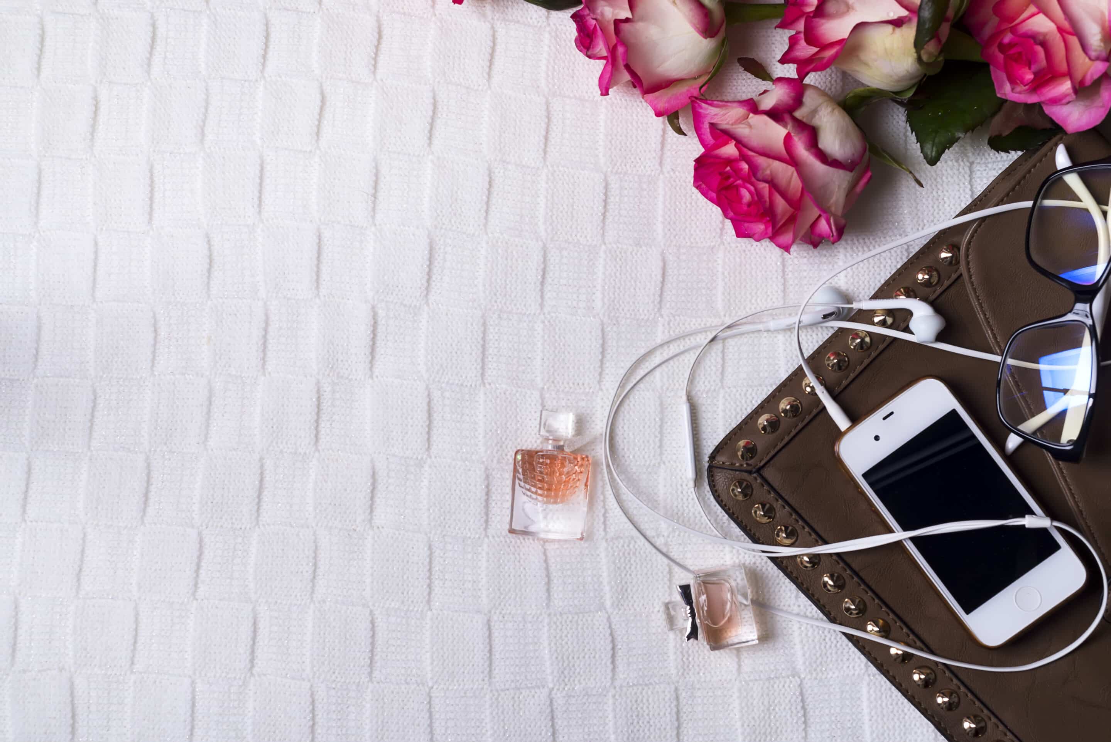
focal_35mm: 50
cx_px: 556
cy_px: 371
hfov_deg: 39.6
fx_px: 1544
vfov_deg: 27.0
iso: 100
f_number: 9
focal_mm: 50
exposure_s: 1/100
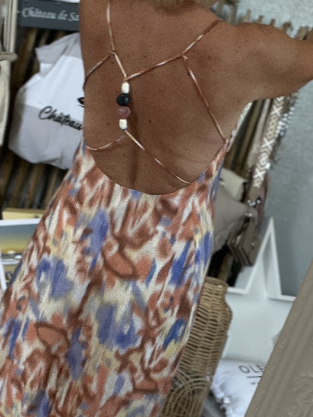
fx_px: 362
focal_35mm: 30
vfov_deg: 60.0
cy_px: 208
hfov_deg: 46.8
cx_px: 156
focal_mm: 2.71
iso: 125
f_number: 2.2
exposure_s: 1/60
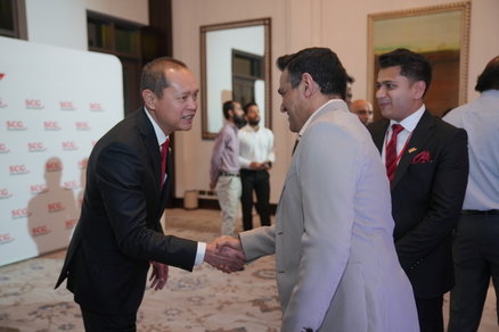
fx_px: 485
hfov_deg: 54.4
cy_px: 166
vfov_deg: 37.9
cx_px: 250
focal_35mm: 35
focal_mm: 35
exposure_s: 1/125
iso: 640
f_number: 2.8
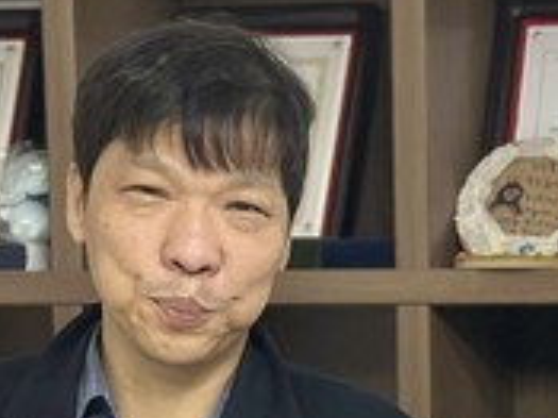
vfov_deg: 8.8
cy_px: 622
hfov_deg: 11.9
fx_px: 2658
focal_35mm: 165
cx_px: 536
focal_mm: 6.86
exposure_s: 1/120
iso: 200
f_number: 1.78
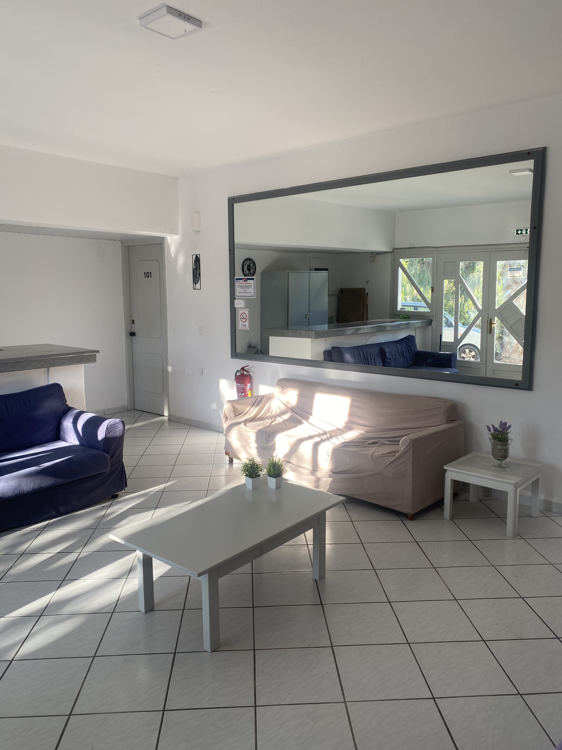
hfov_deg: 53.1
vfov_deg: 67.3
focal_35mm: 26
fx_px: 563
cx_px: 281
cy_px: 375
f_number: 1.8
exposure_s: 1/121
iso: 32
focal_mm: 4.25
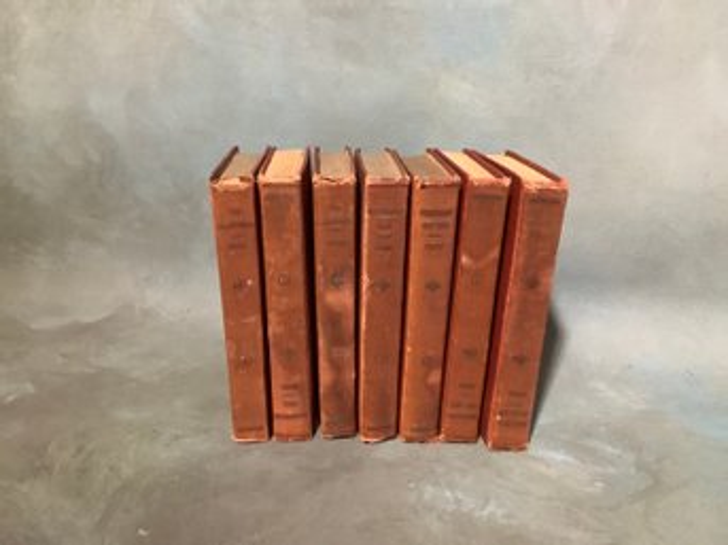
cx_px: 364
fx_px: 652
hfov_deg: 58.4
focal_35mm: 31
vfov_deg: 45.4
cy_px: 272
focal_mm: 3.3
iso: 500
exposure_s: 1/30
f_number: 2.4
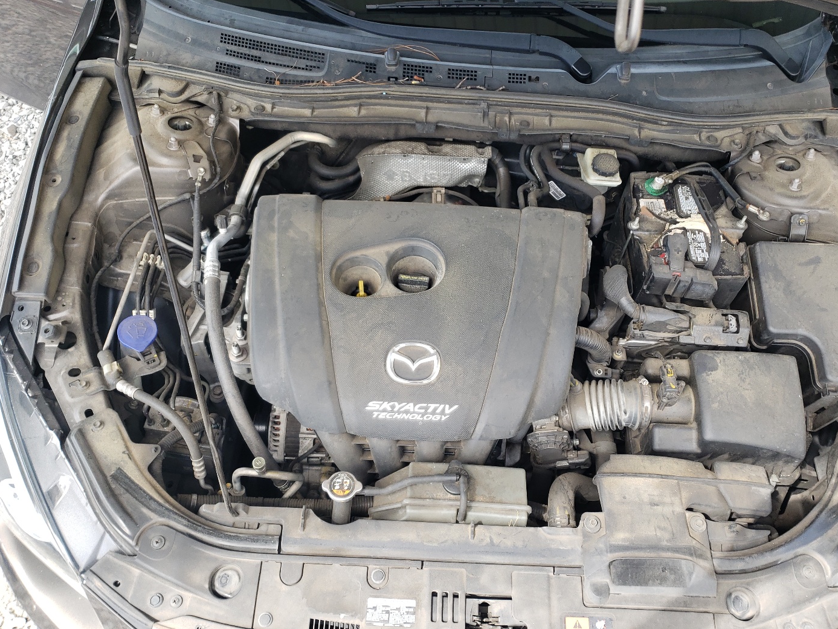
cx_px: 462
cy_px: 283
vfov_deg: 46.7
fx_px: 726
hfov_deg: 59.8
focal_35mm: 30
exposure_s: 1/333
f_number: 1.5
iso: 50
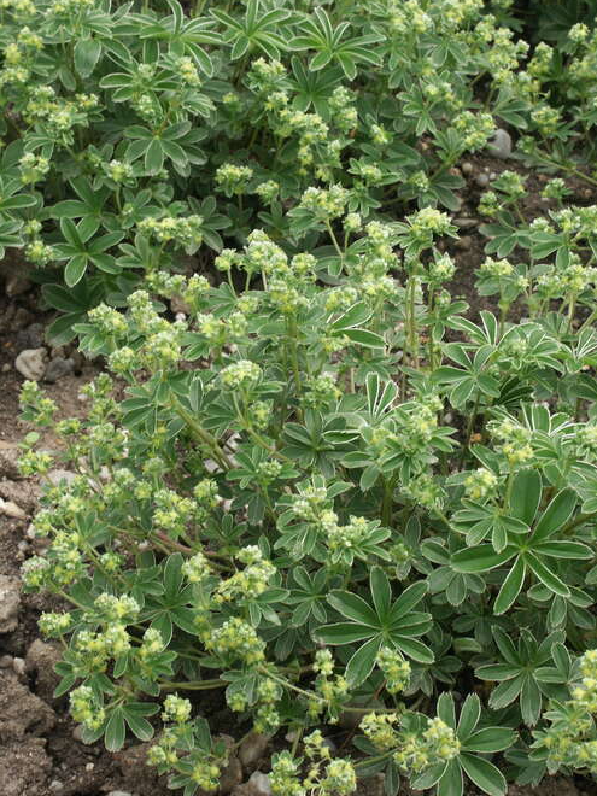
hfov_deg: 14.5
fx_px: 2346
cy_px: 397
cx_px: 299
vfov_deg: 19.3
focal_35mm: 102
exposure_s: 1/90
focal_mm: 25.08
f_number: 8
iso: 100
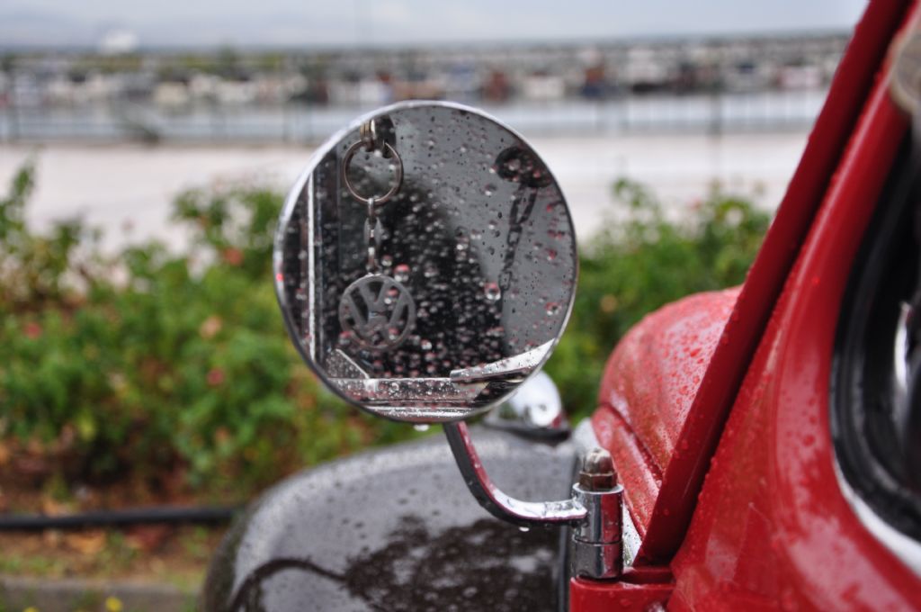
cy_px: 306
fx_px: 1840
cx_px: 460
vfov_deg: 18.9
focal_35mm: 72
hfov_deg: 28.1
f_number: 4.8
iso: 320
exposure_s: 1/50
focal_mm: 48
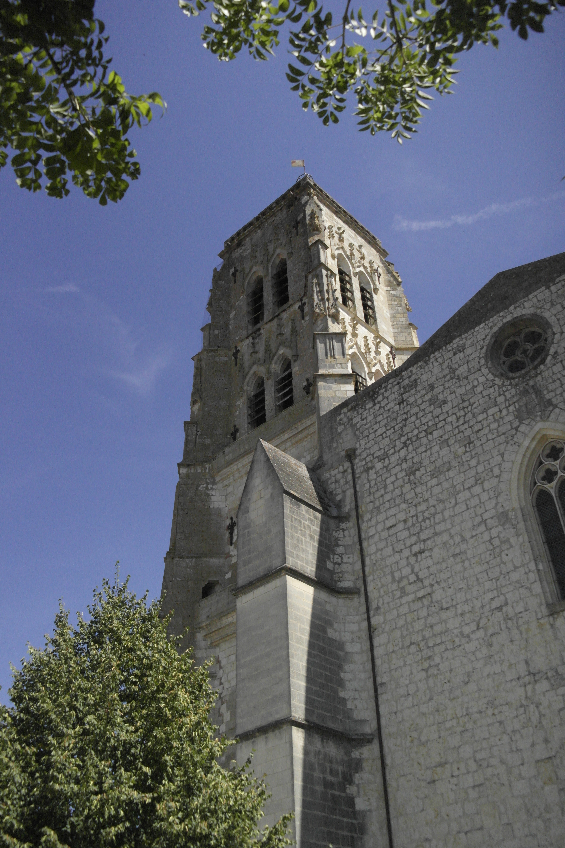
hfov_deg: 40.0
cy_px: 424
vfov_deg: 57.2
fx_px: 777
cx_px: 282
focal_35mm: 33
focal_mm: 22
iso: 1600
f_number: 5.6
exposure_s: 1/4000
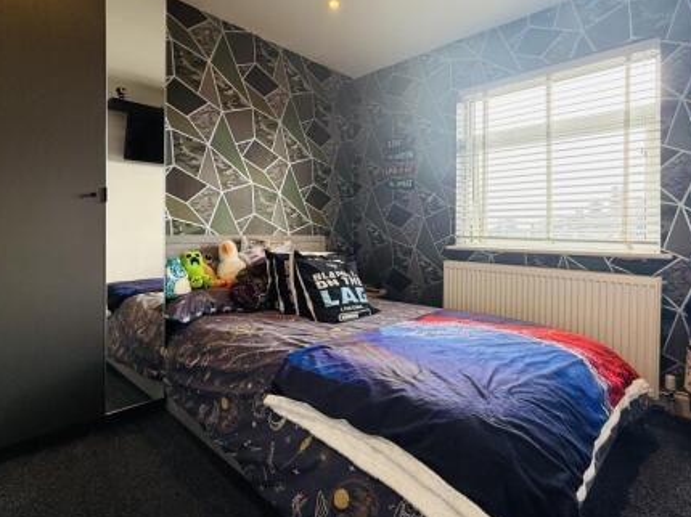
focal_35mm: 19
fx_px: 379
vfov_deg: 68.5
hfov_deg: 84.5
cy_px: 235
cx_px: 372
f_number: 2.2
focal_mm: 2.22
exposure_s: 1/99
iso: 100
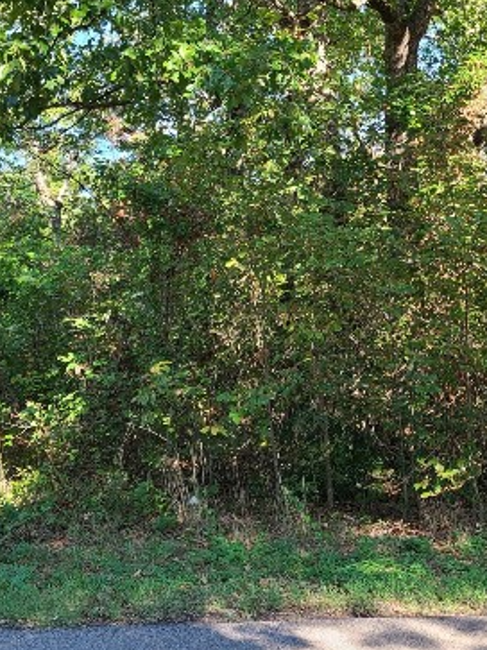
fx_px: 1032
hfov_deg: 26.5
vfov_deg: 34.6
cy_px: 217
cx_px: 297
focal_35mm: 55
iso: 40
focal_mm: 5.4
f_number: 1.8
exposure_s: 1/214
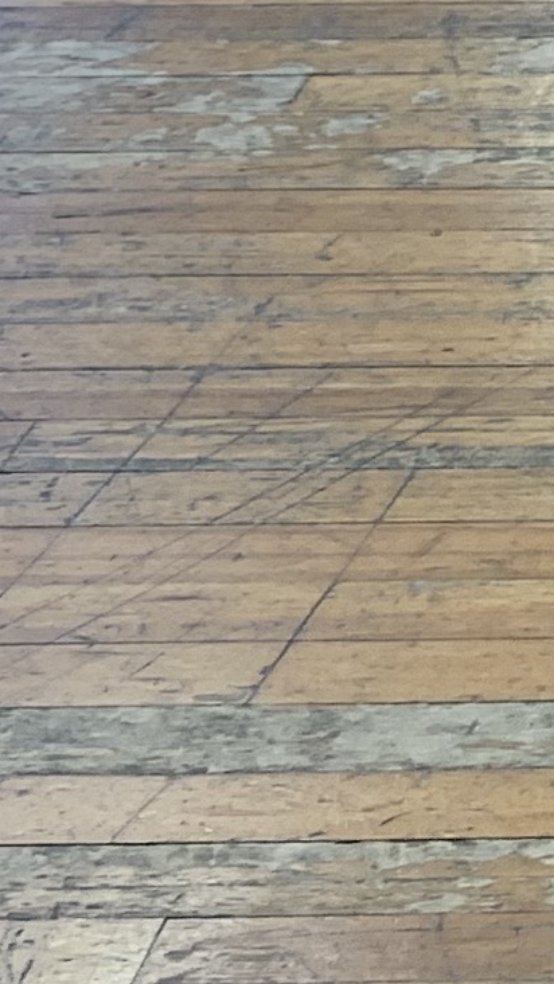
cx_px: 1756
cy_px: 489
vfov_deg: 13.8
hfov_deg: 6.9
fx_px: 4072
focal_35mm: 156
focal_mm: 4.25
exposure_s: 1/60
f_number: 1.8
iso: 80
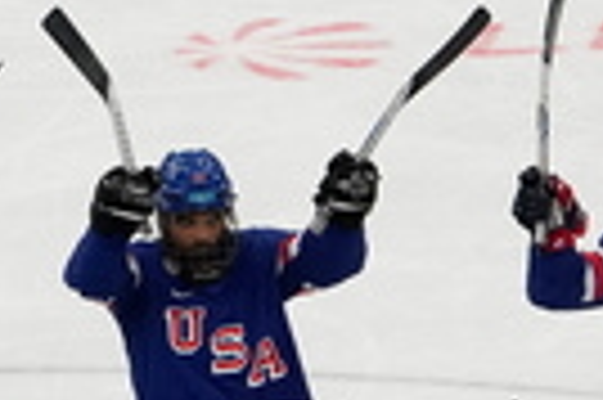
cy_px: 362
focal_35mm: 825
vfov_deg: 1.7
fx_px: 13802
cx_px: -252
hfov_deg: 2.5
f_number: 3.2
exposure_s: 1/2000
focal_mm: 108
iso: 1250
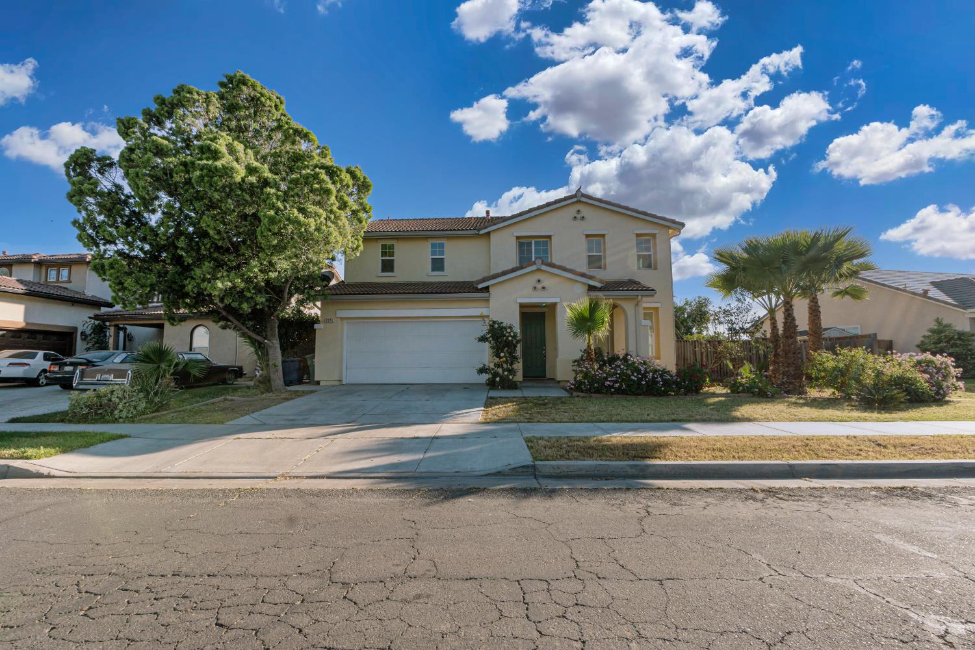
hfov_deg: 95.0
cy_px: 325
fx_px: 447
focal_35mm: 16
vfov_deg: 72.1
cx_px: 488
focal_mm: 11
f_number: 11
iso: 200
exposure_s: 1/200
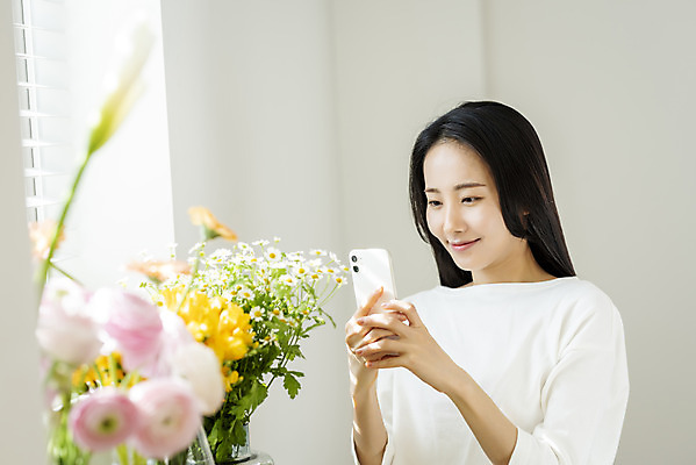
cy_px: 232
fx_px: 1644
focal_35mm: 85
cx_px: 348
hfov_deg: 23.9
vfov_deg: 16.1
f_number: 2.8
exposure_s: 1/160
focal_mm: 85
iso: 100
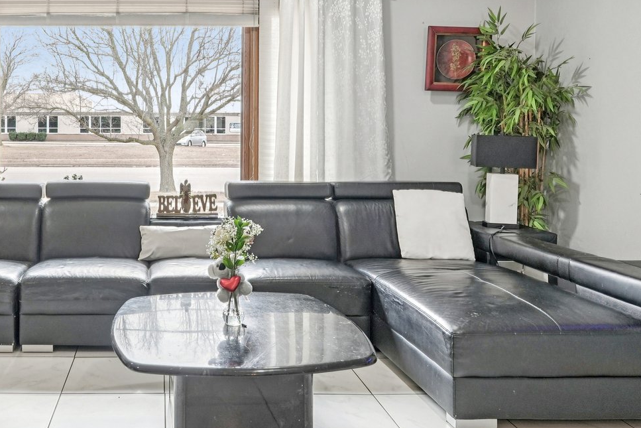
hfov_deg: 49.6
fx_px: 660
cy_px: 136
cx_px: 156
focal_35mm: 37
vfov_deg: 35.5
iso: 320
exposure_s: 1/13
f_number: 8
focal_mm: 17.5
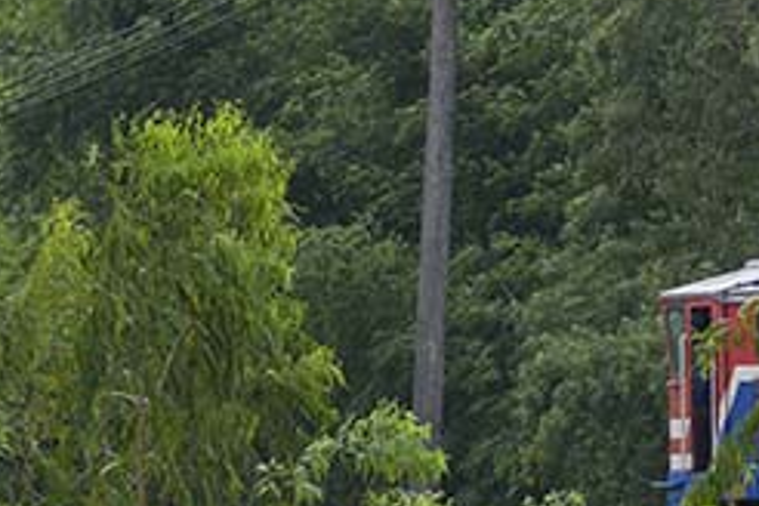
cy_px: 740
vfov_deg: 1.8
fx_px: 16423
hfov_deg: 2.6
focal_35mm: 779
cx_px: 1037
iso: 1100
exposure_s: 1/1600
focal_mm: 200
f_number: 8
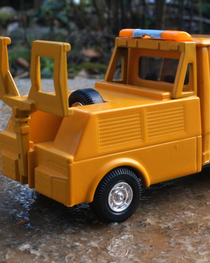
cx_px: 152
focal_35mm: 75
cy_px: 131
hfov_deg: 20.4
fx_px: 580
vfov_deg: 25.5
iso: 2000
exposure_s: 1/60
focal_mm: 35
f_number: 22
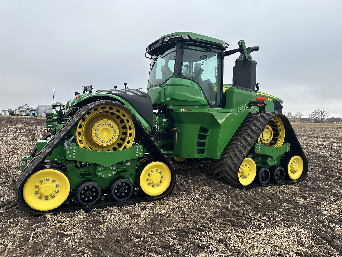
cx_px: 171
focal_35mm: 24
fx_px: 237
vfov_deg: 56.8
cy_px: 128
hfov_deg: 71.6
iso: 80
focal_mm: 6.86
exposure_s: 1/1473
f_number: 1.78
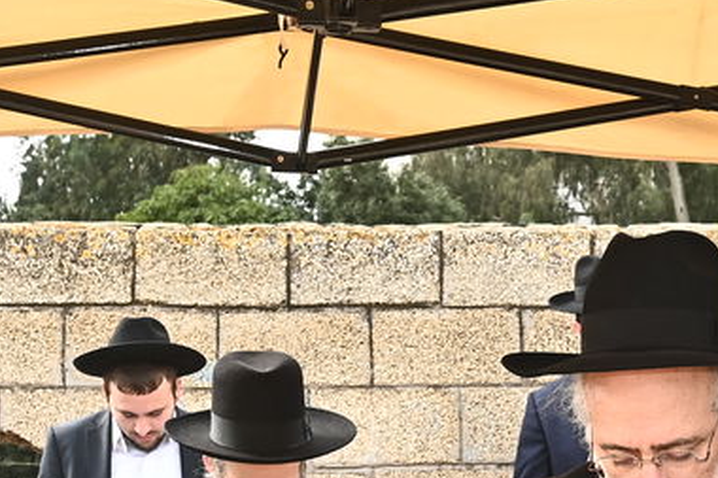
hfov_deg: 14.6
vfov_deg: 9.4
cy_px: 778
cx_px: 548
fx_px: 2791
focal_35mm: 140
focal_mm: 38
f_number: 10
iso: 500
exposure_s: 1/200
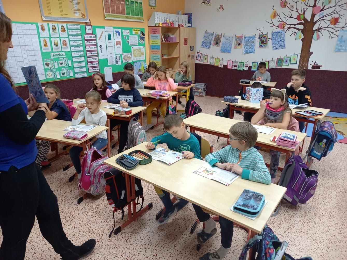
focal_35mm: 25
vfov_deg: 54.9
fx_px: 251
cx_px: 174
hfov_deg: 69.4
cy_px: 130
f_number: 1.8
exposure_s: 1/50
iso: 320
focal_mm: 4.65
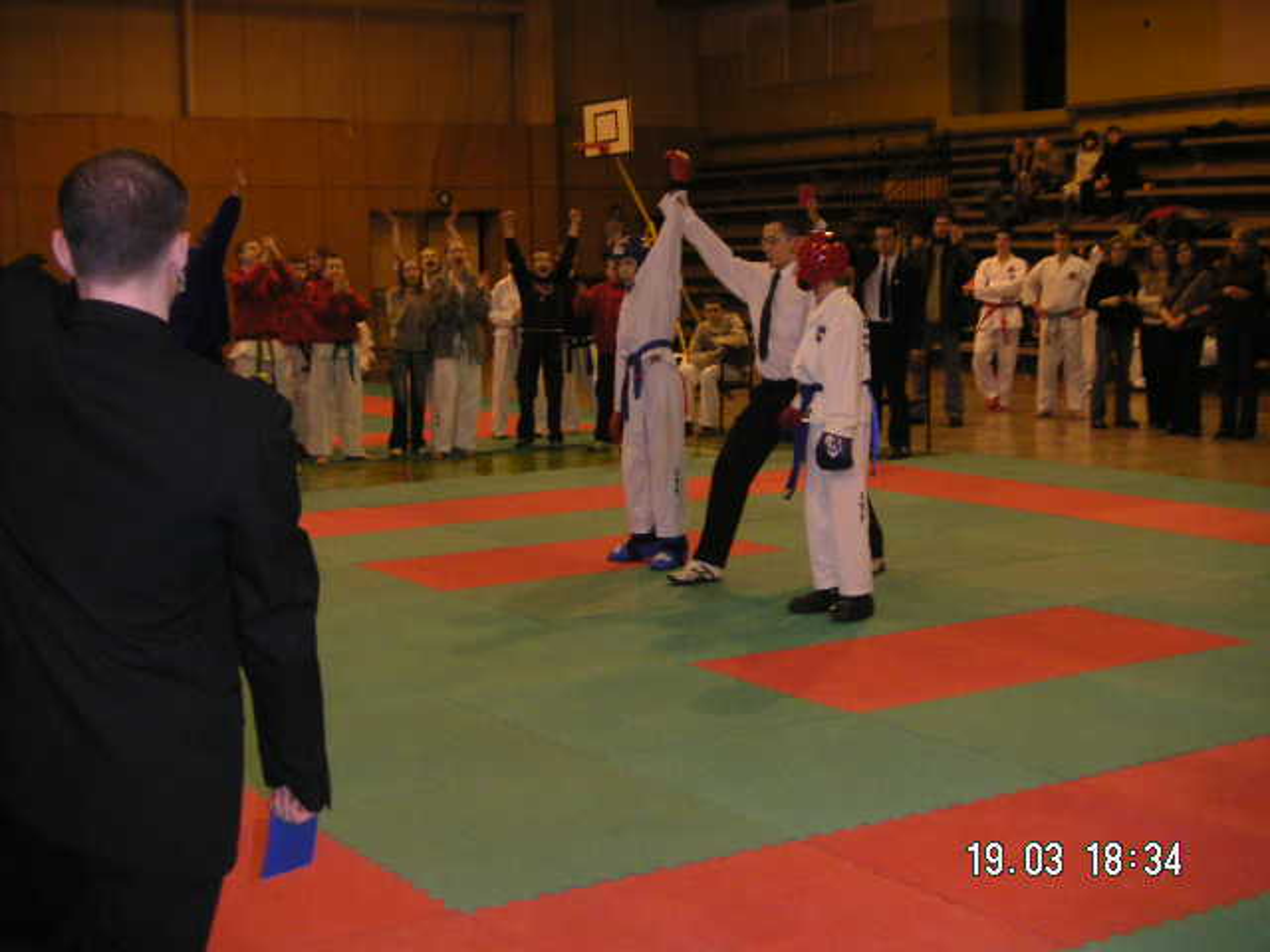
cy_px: 476
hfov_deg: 38.2
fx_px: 1834
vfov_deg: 29.1
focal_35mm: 50
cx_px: 635
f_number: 3.1
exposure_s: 1/45
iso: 200
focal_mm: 6.6
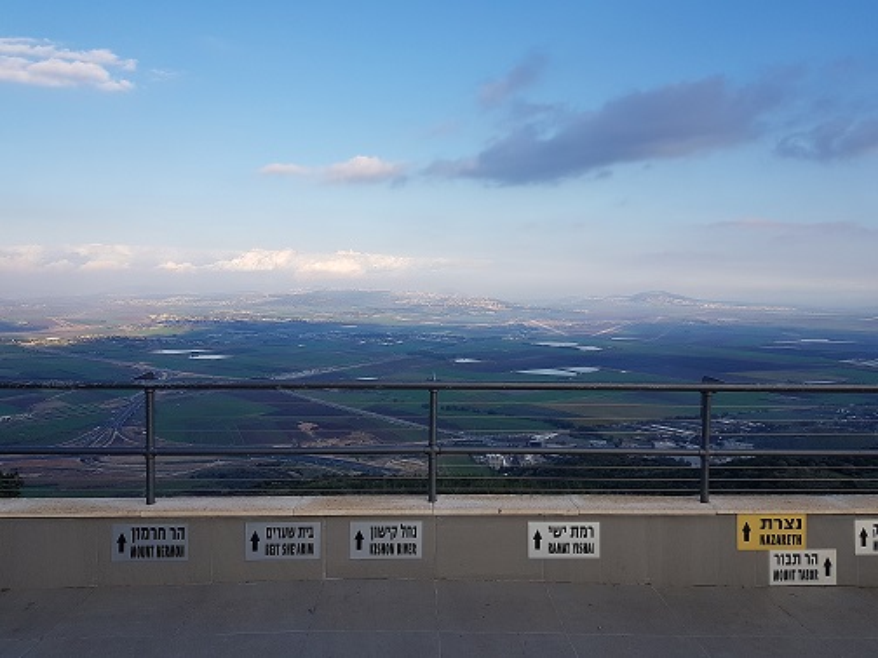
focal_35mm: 26
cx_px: 439
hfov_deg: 67.3
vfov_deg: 53.1
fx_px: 659
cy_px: 329
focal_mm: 4.3
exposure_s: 1/1268
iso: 40
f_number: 1.7
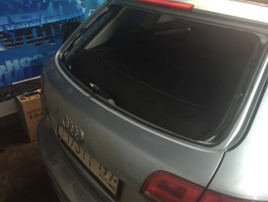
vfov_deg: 41.8
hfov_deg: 53.9
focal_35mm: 34
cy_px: 99
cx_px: 143
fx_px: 263
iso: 320
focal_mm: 4.15
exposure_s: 1/17
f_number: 2.2
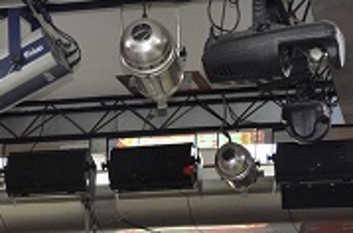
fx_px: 1182
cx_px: 114
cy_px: 269
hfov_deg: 16.9
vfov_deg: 11.1
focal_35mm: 121
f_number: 3.8
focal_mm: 24
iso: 500
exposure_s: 1/30
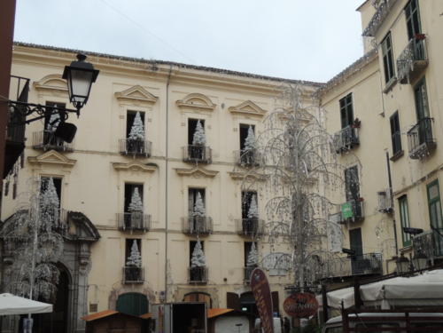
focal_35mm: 43
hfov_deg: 43.9
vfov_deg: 33.6
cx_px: 222
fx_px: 550
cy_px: 166
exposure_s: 1/200
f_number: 3.4
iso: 100
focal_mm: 7.6
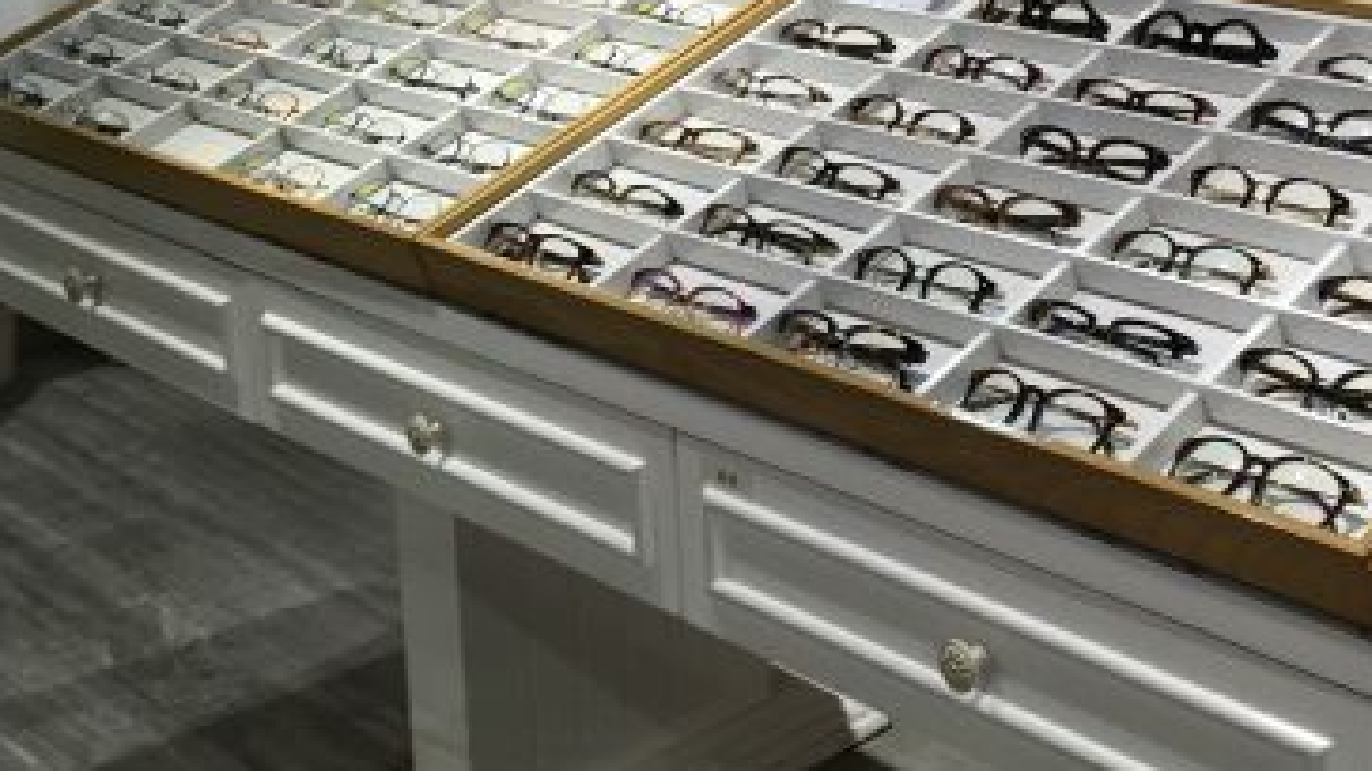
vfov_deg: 19.1
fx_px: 2219
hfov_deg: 33.0
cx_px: 1164
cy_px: -32
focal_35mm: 61
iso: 40
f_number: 2.2
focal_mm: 4.15
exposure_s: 1/100
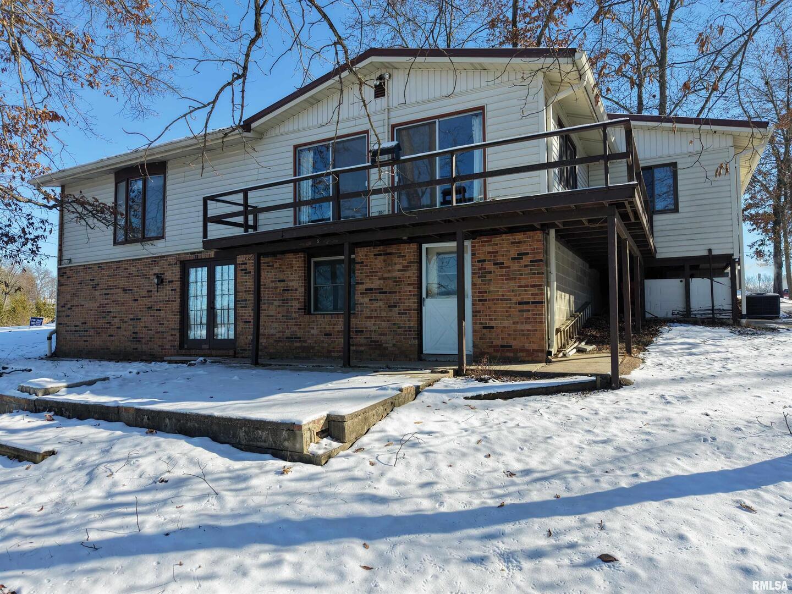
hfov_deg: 71.6
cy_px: 297
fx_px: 549
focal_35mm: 24
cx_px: 396
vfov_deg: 56.8
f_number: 1.8
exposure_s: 1/5000
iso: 310
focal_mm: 8.67
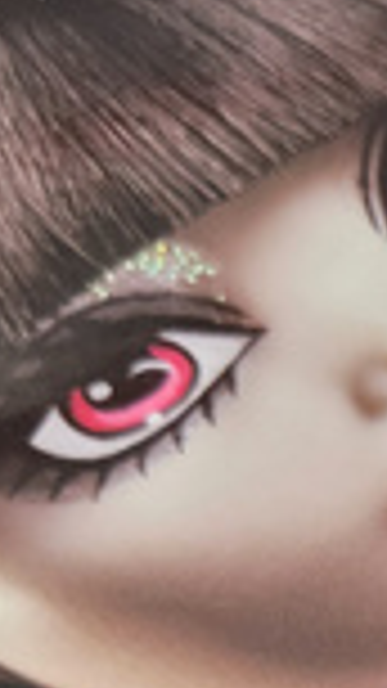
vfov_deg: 23.0
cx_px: 587
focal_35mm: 83
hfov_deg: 13.7
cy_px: 868
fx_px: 1515
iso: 320
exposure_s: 1/50
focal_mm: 5.4
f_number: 1.8
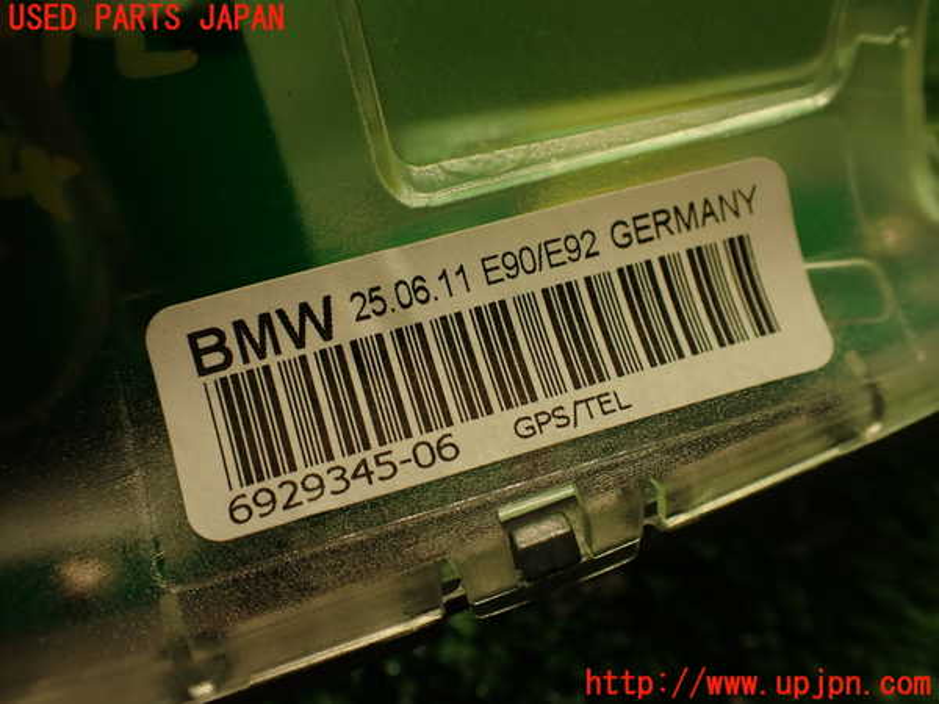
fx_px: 868
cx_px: 470
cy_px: 352
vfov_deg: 44.2
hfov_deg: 56.8
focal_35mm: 32
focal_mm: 5.79
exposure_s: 1/60
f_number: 2.4
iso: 200
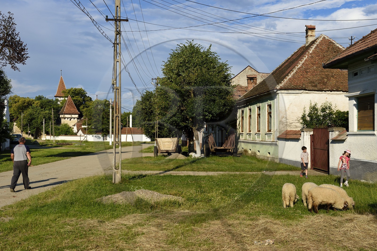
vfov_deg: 28.1
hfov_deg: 41.1
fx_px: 503
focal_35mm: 48
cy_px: 126
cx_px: 188
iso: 200
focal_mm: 48
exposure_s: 1/320
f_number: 11
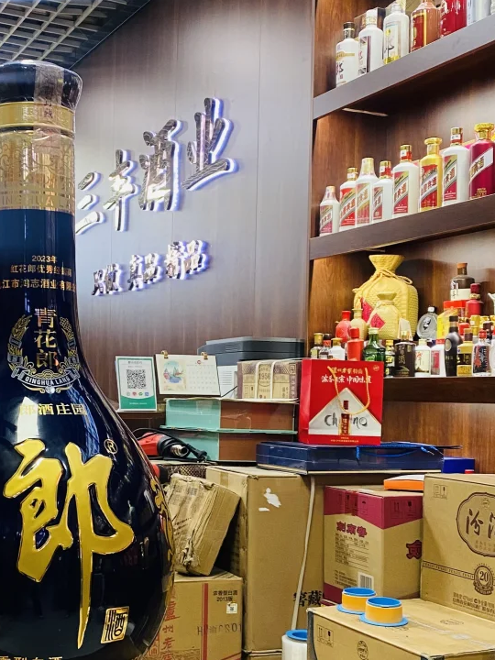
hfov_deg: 27.6
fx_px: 991
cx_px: 124
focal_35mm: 52
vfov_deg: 36.7
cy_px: 402
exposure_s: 1/50
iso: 100
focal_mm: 4.25
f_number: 1.8
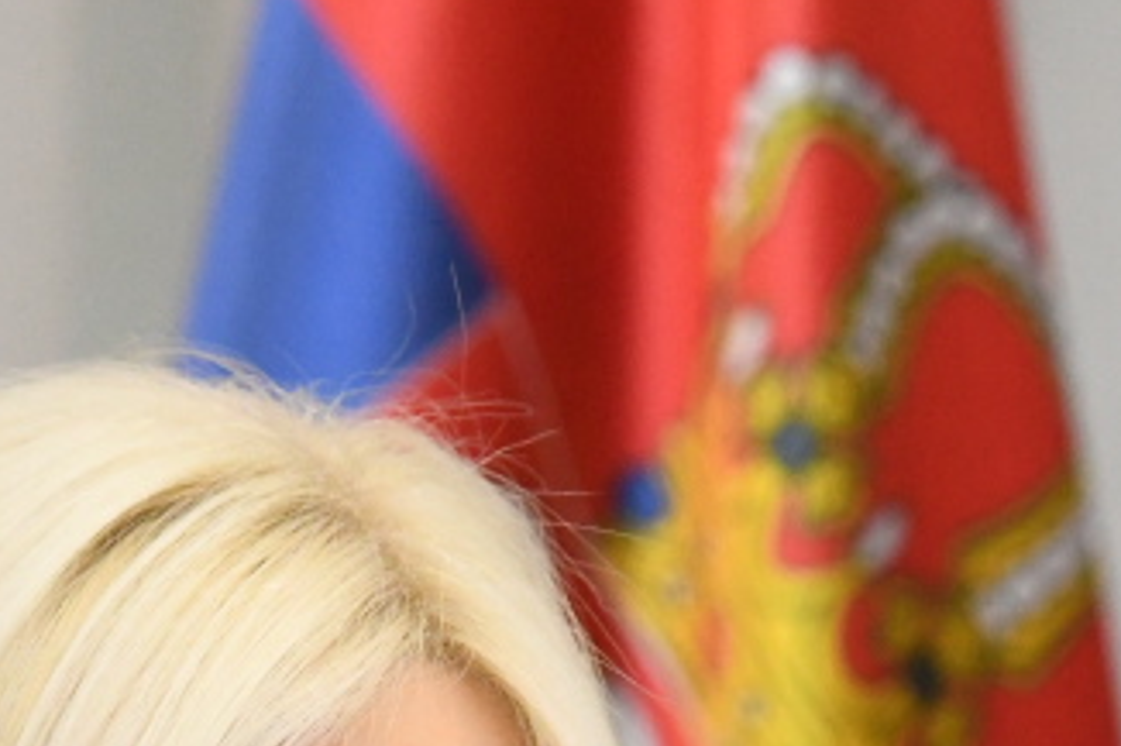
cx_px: 327
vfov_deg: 1.8
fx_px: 23186
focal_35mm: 745
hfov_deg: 2.8
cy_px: 1121
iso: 4000
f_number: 5
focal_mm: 150
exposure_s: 1/200
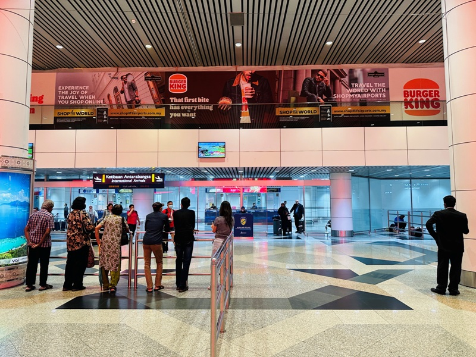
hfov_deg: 71.6
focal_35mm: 24
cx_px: 238
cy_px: 178
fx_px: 330
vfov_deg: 56.8
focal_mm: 6.86
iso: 200
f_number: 1.78
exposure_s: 1/60
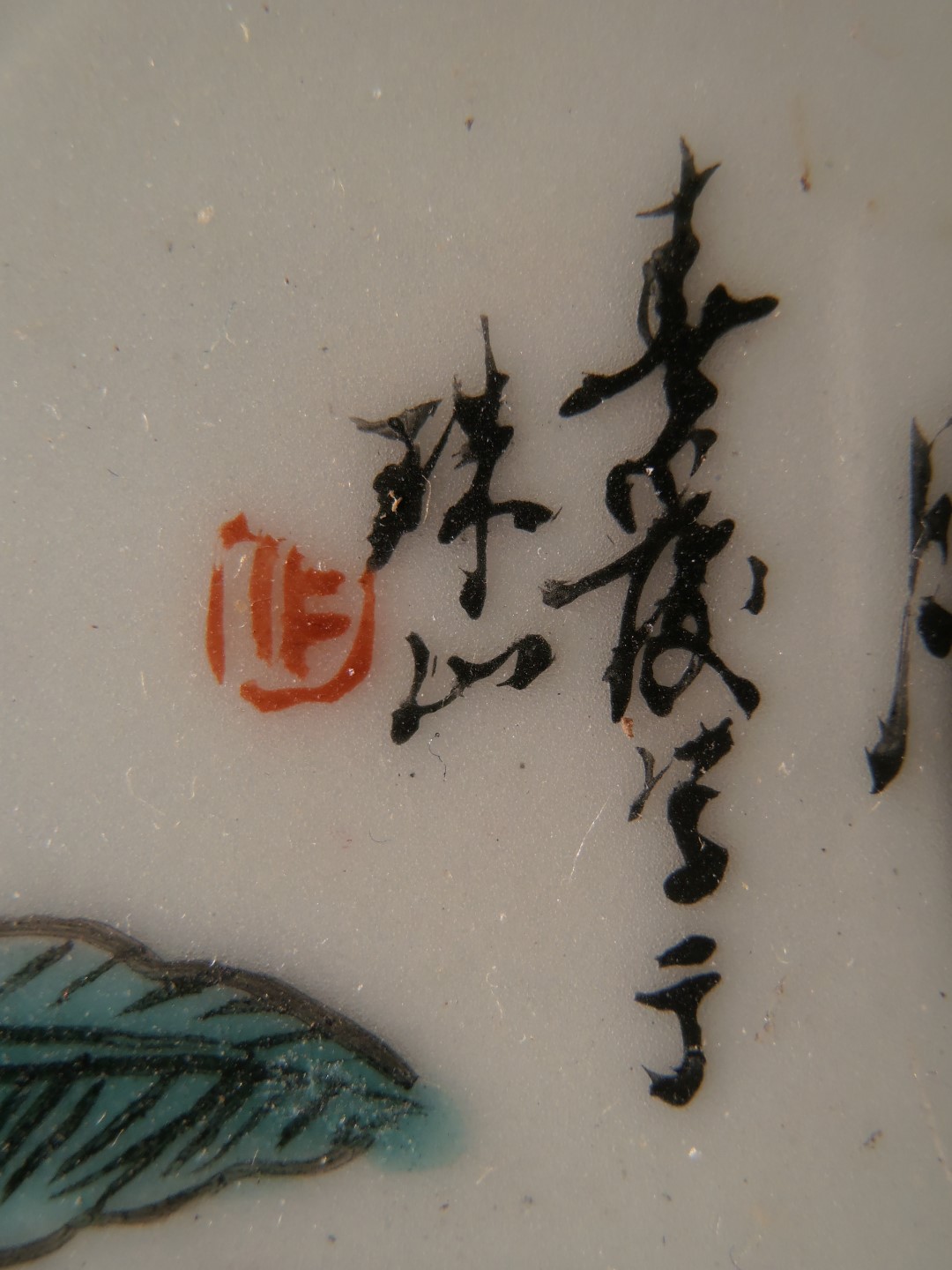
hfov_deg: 42.9
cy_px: 635
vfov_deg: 55.4
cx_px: 476
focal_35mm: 33
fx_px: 1210
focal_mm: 5.93
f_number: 3.6
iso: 80
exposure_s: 1/400
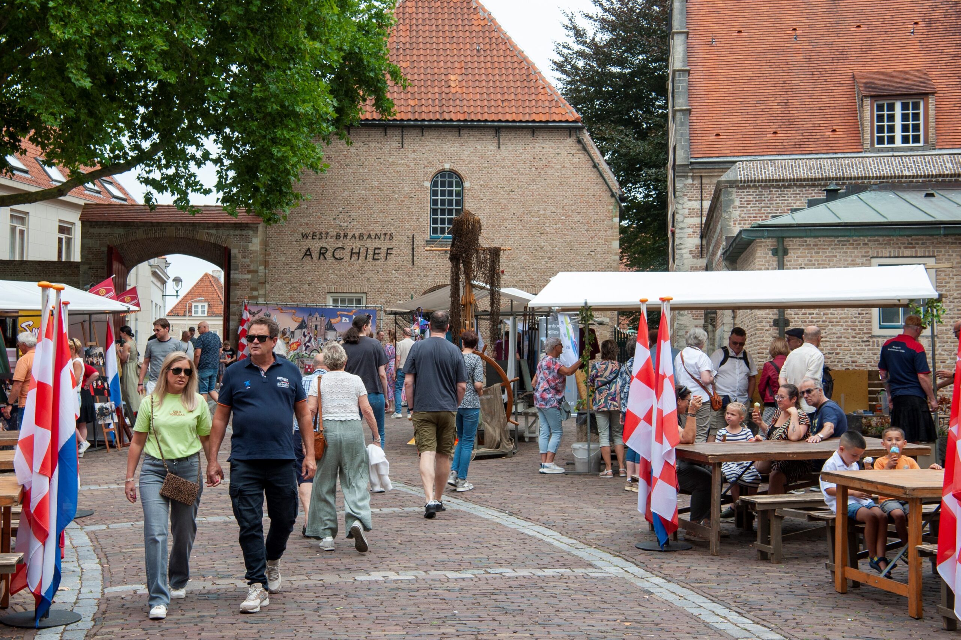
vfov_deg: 30.5
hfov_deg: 44.5
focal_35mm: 44
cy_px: 320
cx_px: 480
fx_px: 1174
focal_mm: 44
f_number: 10
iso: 320
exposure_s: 1/400
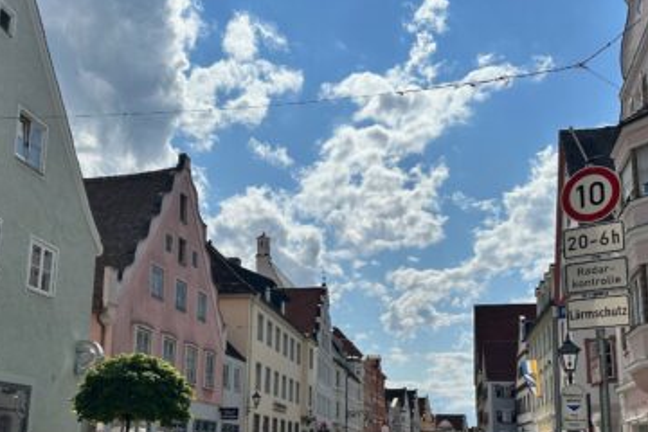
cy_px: 326
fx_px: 666
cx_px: 296
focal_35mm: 37
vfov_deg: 35.1
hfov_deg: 51.8
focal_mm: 6.86
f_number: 1.78
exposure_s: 1/13699
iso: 80
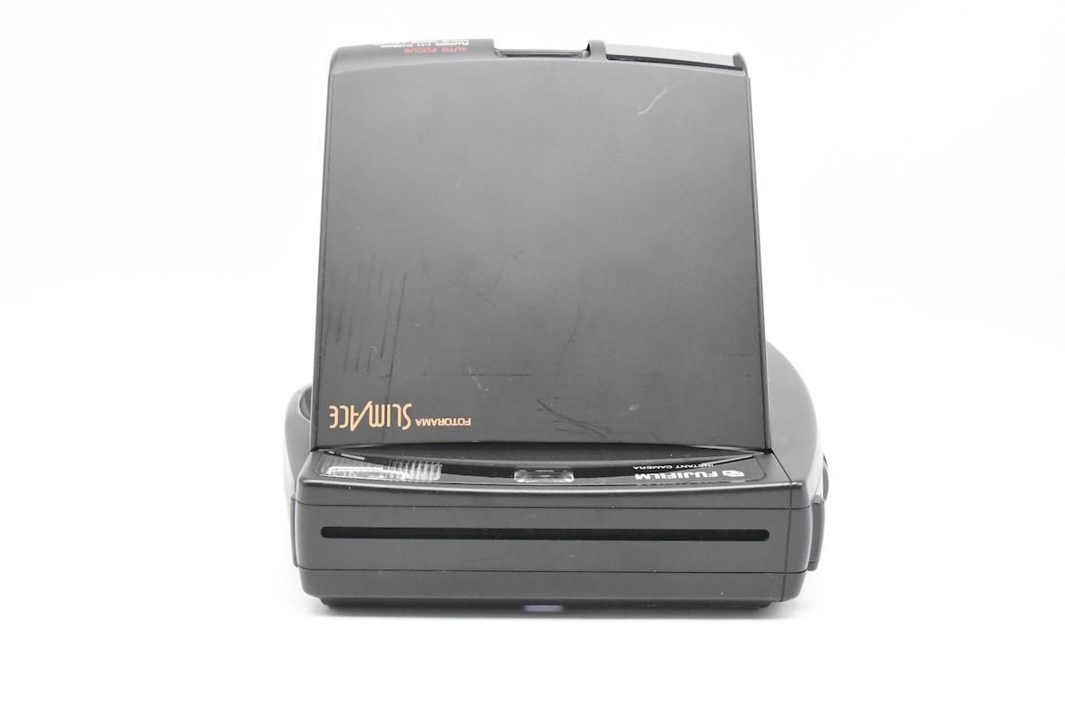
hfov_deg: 43.6
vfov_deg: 29.9
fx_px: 1331
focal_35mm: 45
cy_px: 354
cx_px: 528
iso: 3200
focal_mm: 22
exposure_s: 1/60
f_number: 16
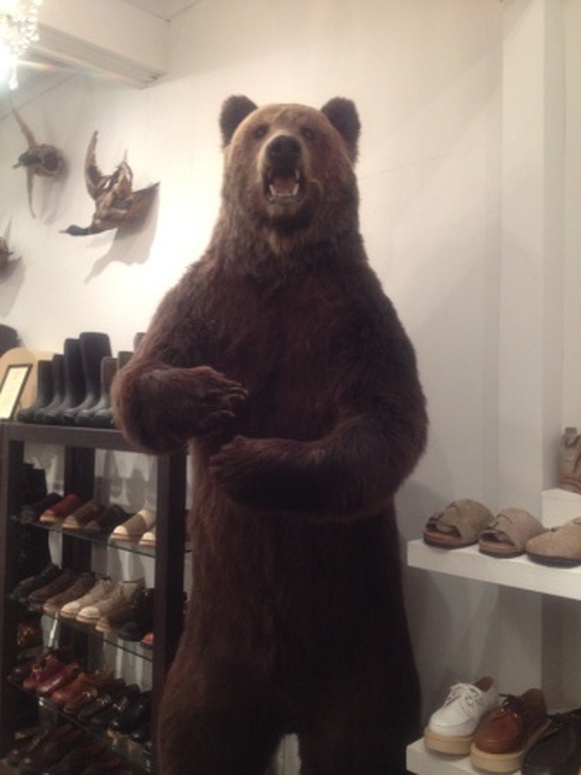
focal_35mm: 35
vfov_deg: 52.6
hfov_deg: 40.7
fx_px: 783
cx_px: 290
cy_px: 388
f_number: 2.4
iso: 200
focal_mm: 4.28
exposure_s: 1/20
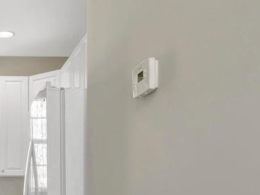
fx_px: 444
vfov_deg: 23.6
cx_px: -19
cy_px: 203
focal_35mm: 59
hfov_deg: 29.7
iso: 1250
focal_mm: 16
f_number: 8
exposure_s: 1/50
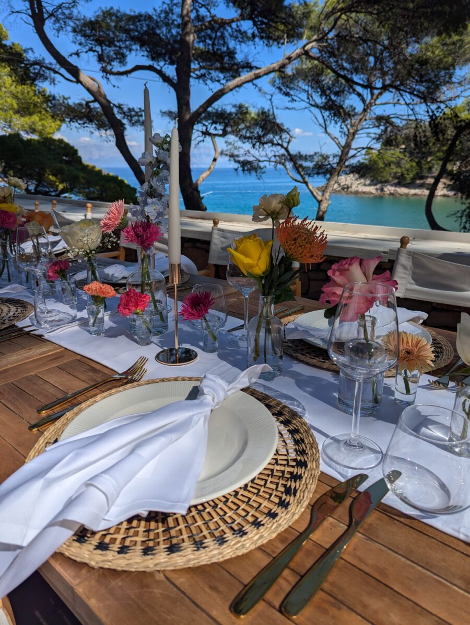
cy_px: 312
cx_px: 235
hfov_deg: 56.9
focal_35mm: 24
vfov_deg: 71.5
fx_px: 433
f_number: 1.85
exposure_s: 1/3906
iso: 45
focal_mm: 6.81
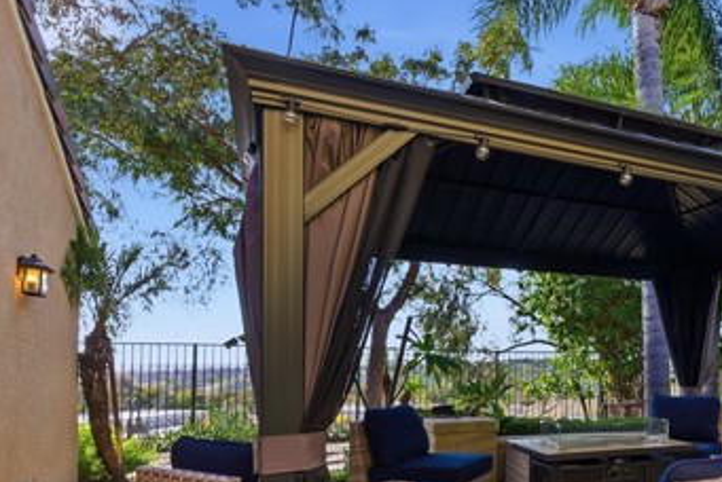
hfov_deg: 56.0
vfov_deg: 42.7
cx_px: 608
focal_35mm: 30
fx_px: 602
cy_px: 344
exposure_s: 1/500
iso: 100
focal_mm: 16
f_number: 8
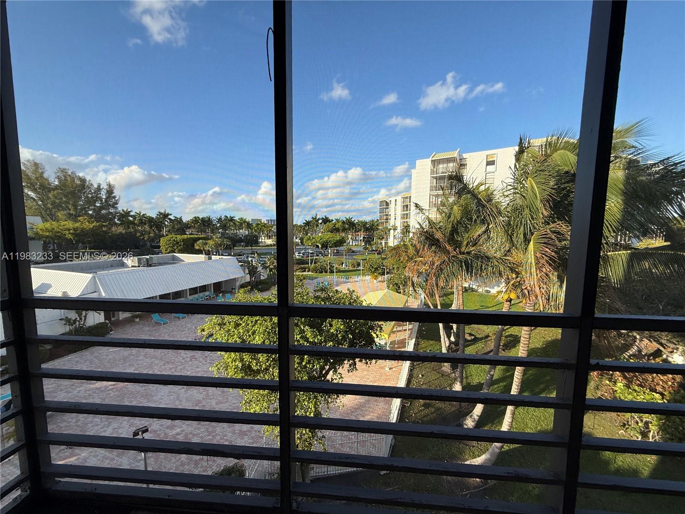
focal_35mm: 14
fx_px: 277
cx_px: 342
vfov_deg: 85.7
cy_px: 257
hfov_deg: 102.1
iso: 50
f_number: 2.2
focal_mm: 2.22
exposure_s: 1/760
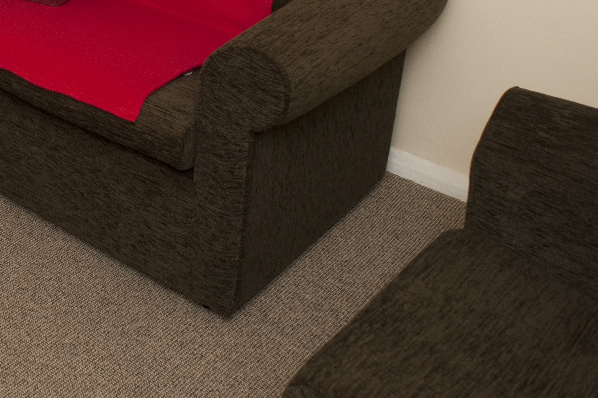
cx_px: -73
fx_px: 997
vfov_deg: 20.6
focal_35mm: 60
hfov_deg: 29.8
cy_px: -119
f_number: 4.5
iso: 200
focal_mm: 20
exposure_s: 1/40
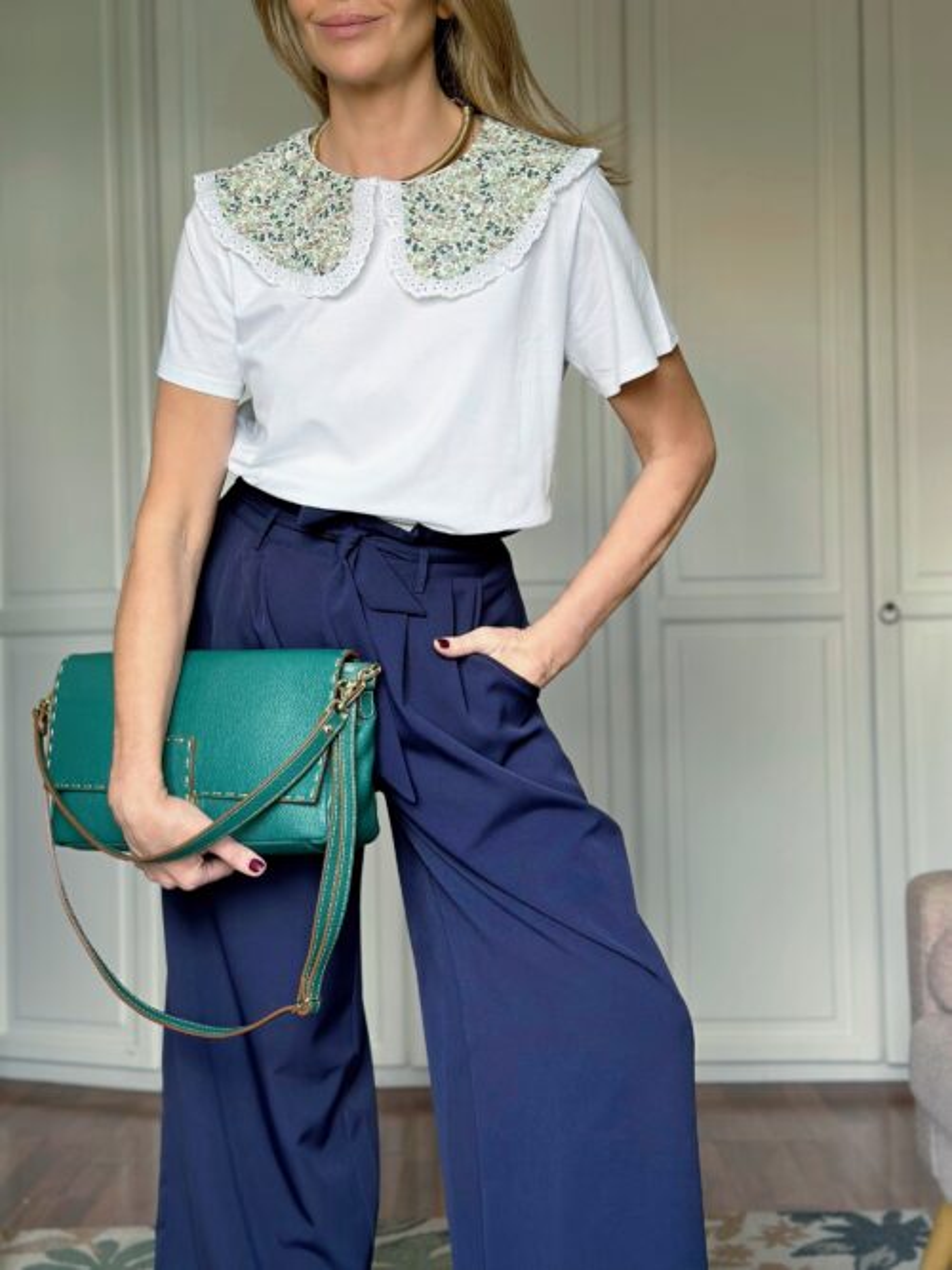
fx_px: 1761
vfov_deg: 39.7
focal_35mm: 48
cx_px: 476
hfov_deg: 30.3
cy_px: 635
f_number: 1.8
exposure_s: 1/121
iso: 80
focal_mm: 6.9
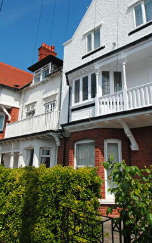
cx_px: 92
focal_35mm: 28
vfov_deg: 66.0
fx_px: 186
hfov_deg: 44.3
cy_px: 101
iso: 200
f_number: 10
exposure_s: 1/400
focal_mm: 10
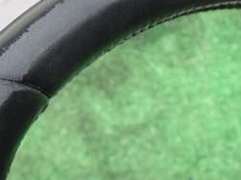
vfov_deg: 20.6
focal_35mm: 71
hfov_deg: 26.8
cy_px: 55
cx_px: 43
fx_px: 494
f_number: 2.3
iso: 500
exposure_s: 1/125
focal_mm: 5.4
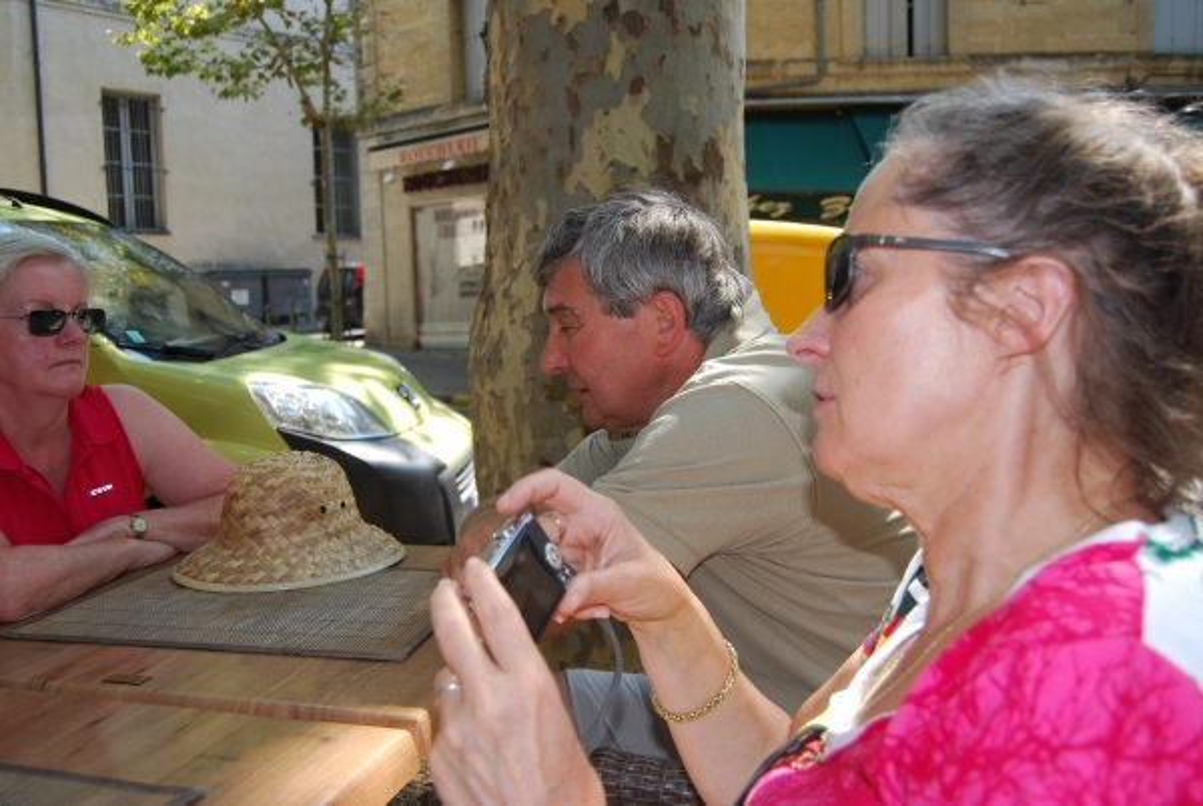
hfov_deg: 61.9
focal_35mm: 30
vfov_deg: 43.7
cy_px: 403
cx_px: 602
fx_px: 1004
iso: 100
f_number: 4
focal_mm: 20
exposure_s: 1/200
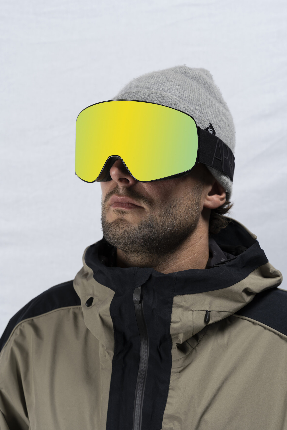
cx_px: 144
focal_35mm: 66
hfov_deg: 20.6
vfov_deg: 30.5
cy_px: 215
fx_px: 789
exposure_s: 1/125
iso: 100
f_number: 8
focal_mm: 66
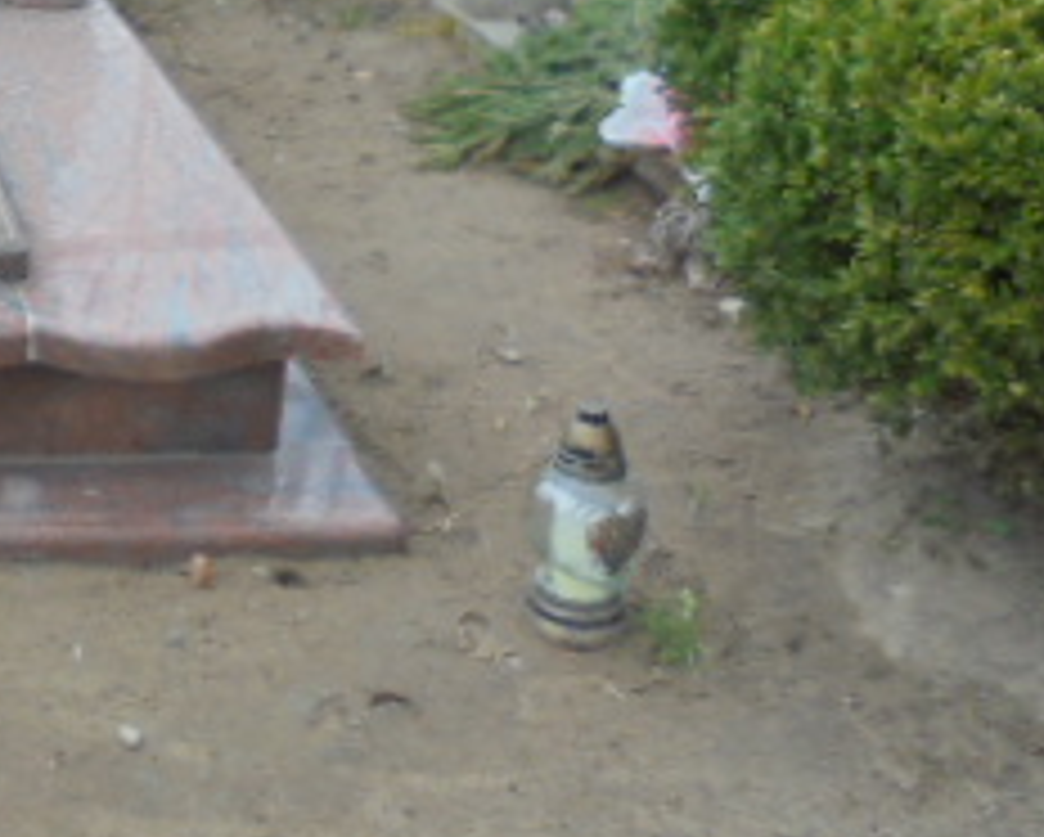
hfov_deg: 23.5
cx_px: -360
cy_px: 108
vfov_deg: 21.5
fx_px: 2165
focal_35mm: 70
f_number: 3.5
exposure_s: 1/200
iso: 100
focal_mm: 4.6
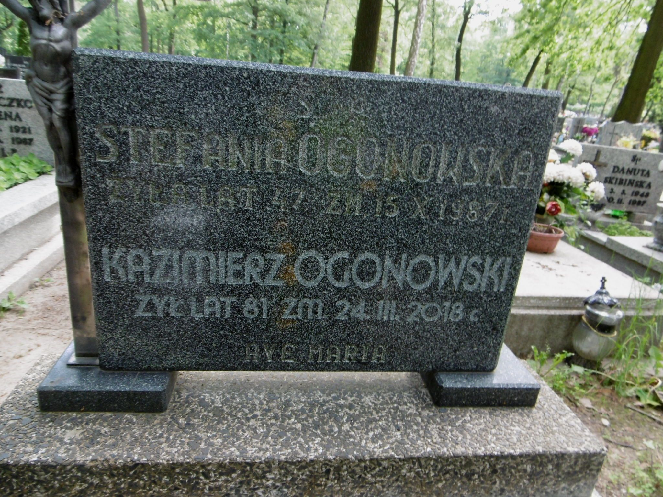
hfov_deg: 71.6
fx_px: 460
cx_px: 332
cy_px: 248
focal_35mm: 24
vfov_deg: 56.8
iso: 100
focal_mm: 4.3
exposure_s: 1/60
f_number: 3.1
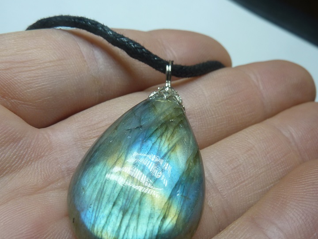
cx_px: 154
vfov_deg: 44.1
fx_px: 294
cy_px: 134
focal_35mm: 32
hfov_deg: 56.8
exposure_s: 1/160
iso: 80
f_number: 4
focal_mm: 4.1
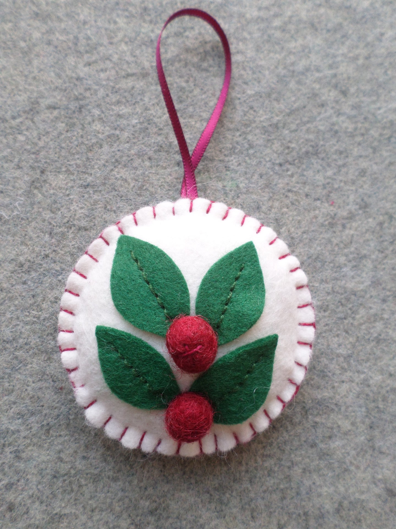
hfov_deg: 54.9
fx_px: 381
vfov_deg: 69.4
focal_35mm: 25
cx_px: 198
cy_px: 264
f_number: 2.5
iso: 80
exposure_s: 1/45
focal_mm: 4.5
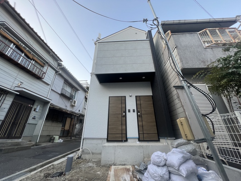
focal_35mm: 13
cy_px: 90
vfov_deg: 89.9
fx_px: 91
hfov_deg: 106.2
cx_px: 120
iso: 50
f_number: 1.8
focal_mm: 1.57
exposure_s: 1/99
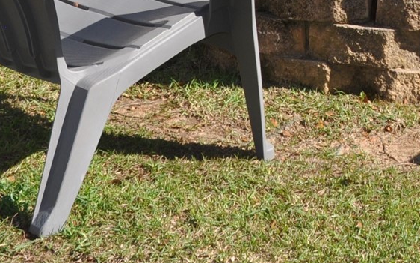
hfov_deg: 15.8
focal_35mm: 130
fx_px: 1488
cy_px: -206
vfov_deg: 9.6
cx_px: 413
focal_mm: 22
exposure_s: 1/200
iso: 200
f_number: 11
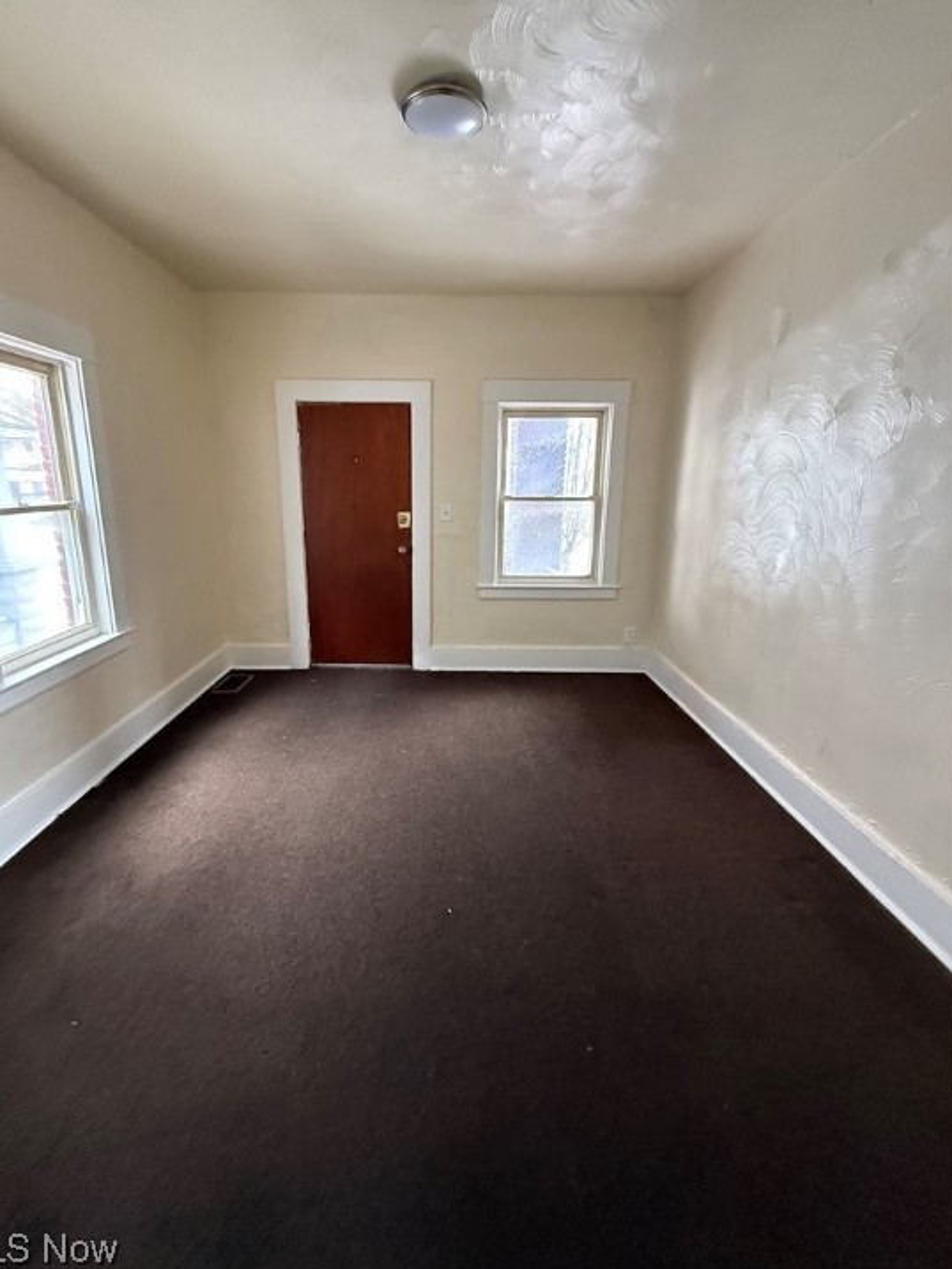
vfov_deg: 98.1
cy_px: 609
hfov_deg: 81.7
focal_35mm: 15
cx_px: 453
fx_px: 550
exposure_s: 1/60
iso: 1000
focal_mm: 2.22
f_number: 2.2
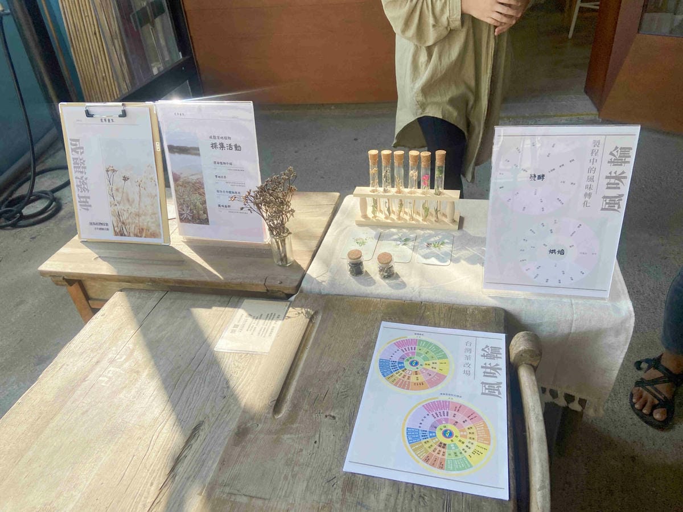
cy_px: 256
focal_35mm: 26
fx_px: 513
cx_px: 342
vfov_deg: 53.1
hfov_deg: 67.3
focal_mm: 4.25
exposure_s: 1/833
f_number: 1.8
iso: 32
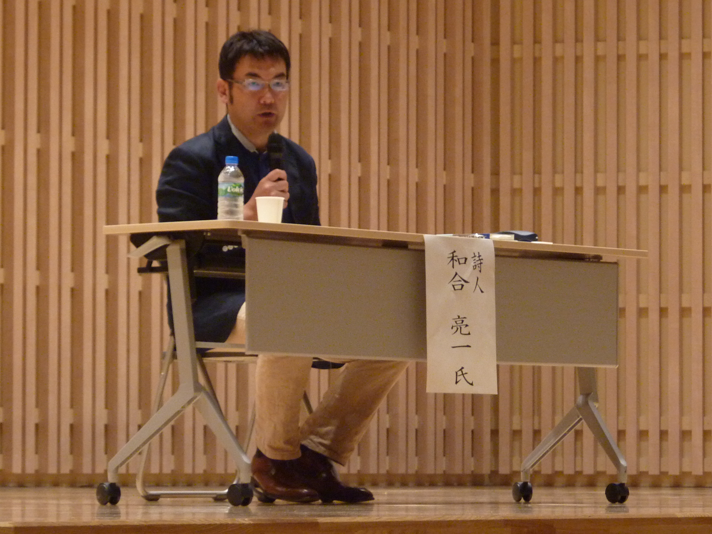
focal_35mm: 189
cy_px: 267
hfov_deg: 10.5
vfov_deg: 7.9
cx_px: 356
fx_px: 3887
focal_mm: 25.9
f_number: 4.5
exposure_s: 1/40
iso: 400
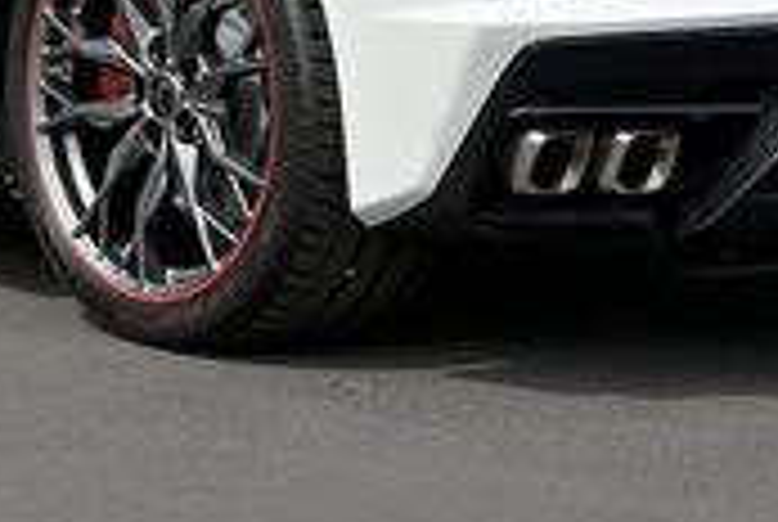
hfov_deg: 7.4
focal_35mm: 277
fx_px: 5996
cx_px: 216
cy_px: -176
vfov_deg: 5.0
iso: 160
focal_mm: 75
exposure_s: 1/500
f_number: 7.1
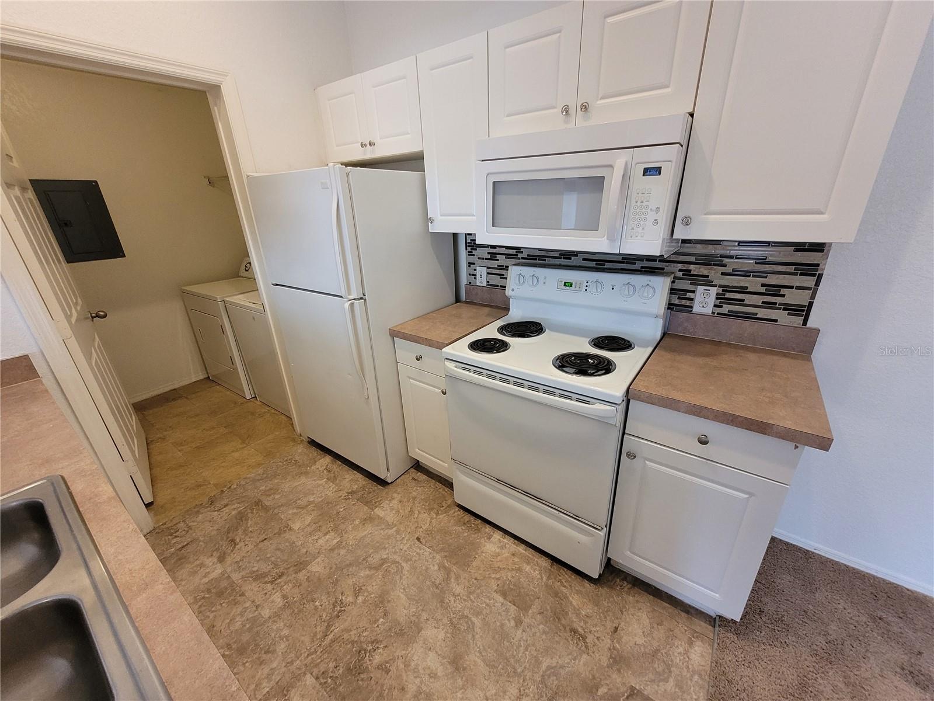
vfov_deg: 89.9
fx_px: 351
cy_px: 350
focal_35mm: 13
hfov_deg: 106.2
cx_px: 467
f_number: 2.2
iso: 250
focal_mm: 1.74
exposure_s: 1/60
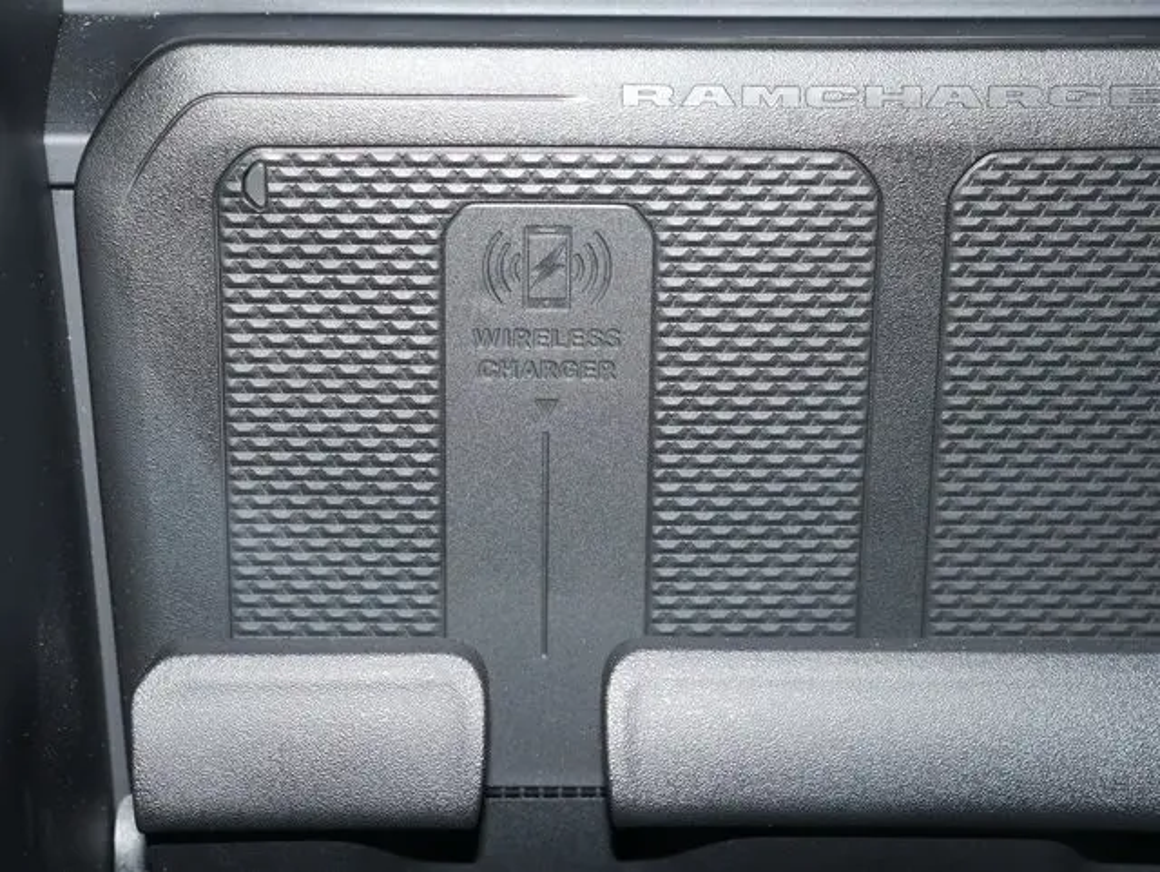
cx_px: 580
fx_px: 2482
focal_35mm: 74
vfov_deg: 19.9
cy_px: 436
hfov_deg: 26.3
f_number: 5.5
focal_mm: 37
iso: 250
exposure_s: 1/40
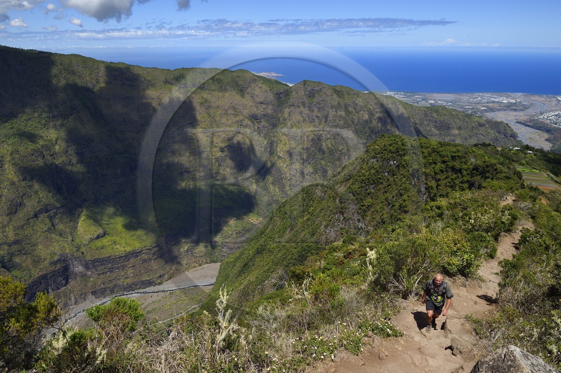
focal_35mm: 24
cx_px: 280
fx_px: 374
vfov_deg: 53.1
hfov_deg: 73.8
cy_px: 186
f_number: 16
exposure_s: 1/250
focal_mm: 24
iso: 200
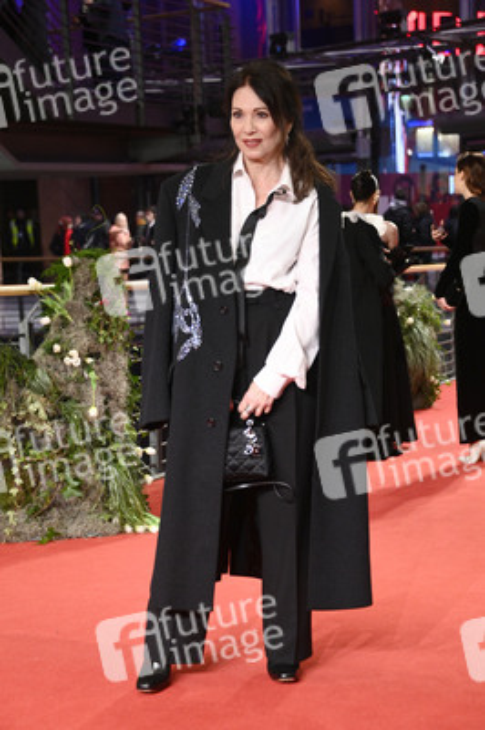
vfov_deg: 28.1
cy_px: 365
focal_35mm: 72
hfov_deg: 18.9
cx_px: 242
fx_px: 1457
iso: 5000
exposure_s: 1/200
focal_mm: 72
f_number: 5
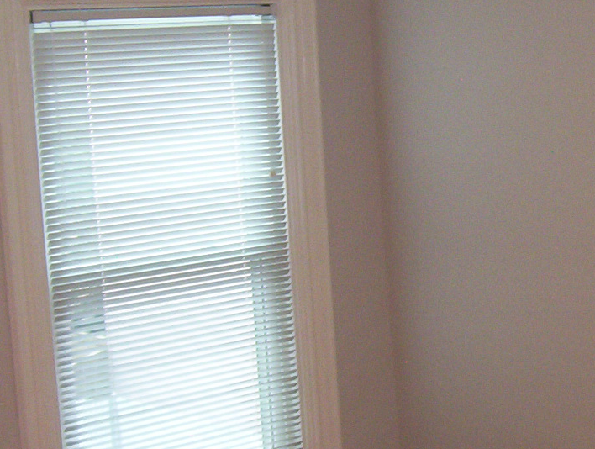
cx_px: 523
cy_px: 240
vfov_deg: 17.8
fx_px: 1430
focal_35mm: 83
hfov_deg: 23.0
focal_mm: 5.54
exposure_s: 1/30.6
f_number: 2.76
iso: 140
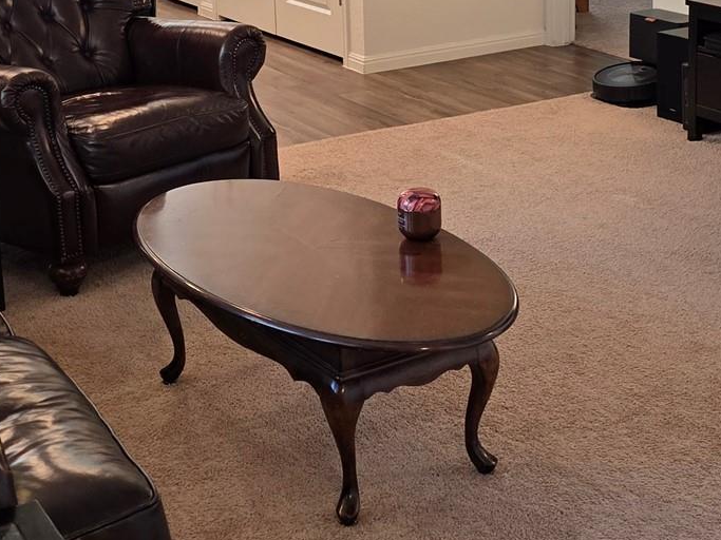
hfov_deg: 28.2
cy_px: 74
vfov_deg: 20.9
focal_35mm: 69
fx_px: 1437
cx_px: 373
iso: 250
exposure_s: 1/120
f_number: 1.7
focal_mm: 6.3
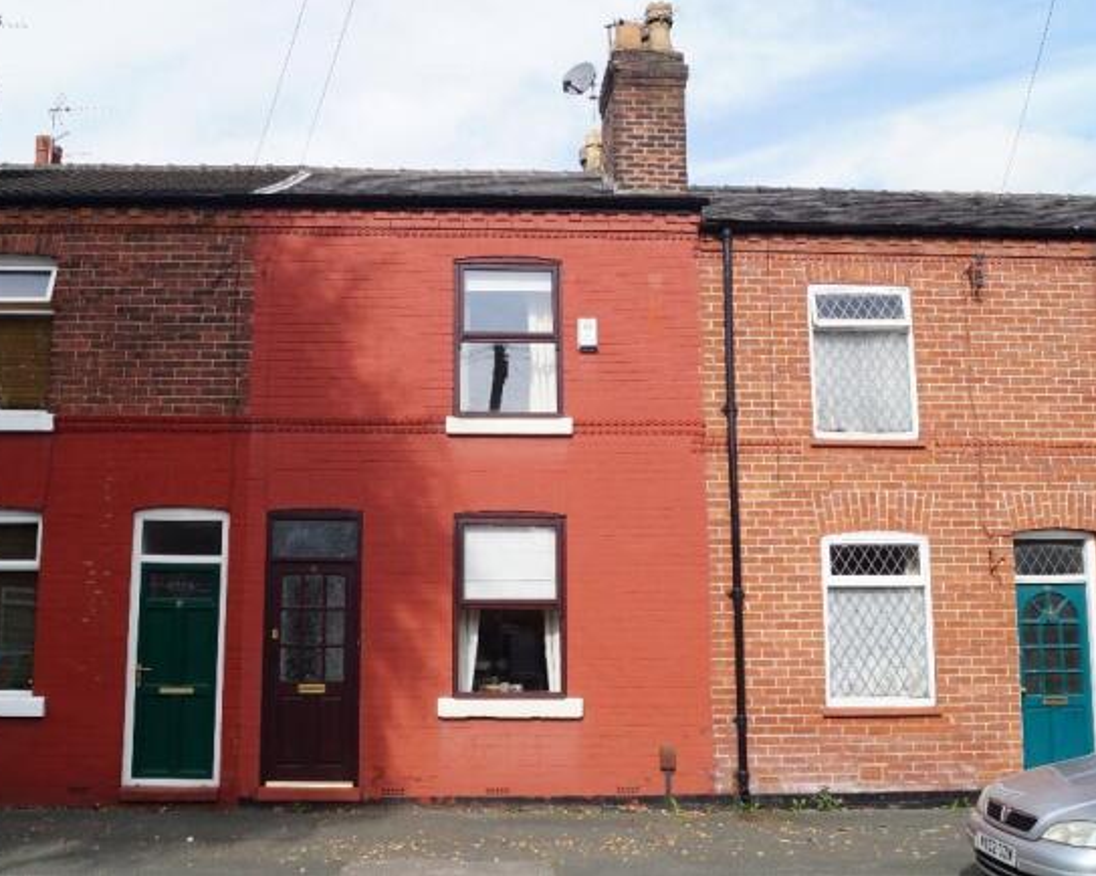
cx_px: 470
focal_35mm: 34
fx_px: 1102
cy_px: 437
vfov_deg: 43.3
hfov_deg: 52.7
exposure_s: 1/80
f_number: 11
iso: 100
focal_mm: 20
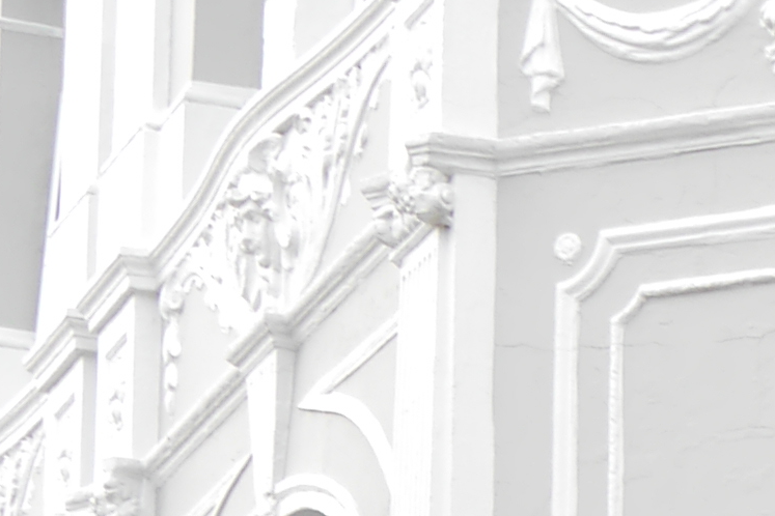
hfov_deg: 6.3
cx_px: 2020
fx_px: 6630
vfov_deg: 4.3
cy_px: 1410
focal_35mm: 308
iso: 160
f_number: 5
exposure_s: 1/160
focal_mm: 24
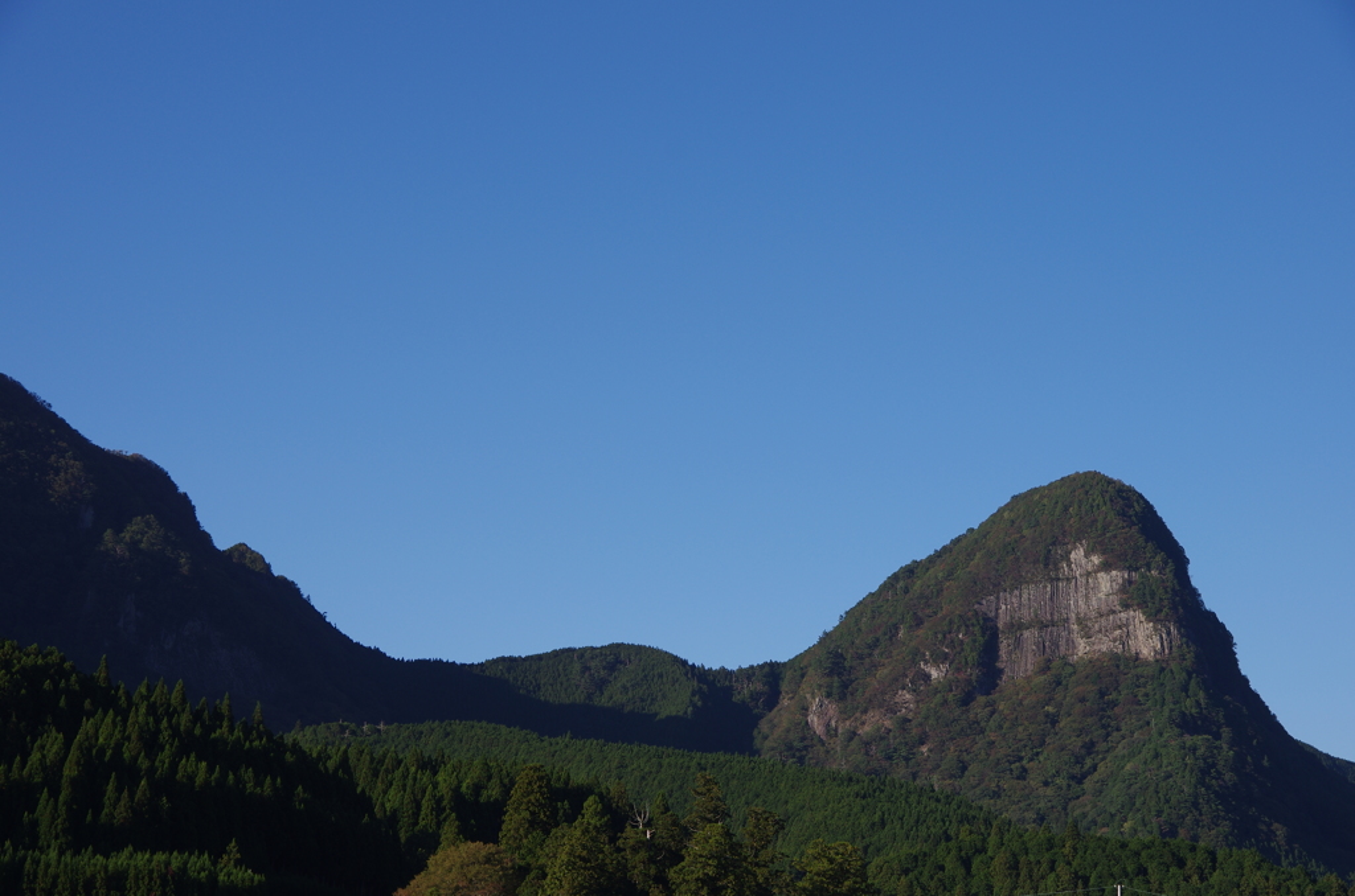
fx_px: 2704
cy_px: 448
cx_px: 678
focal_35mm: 72
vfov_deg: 18.8
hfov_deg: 28.1
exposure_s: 1/250
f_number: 8
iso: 100
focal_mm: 48
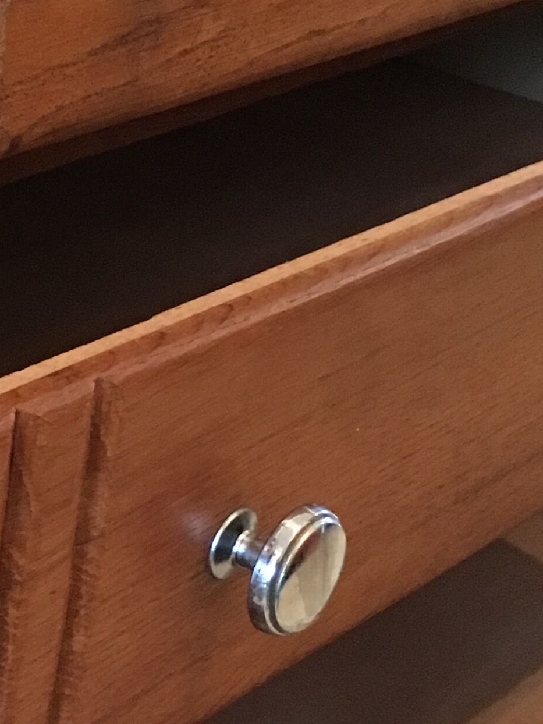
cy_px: 514
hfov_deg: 15.1
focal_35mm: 94
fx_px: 1966
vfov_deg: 20.7
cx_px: -124
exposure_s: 1/17
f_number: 2.2
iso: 250
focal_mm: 4.15
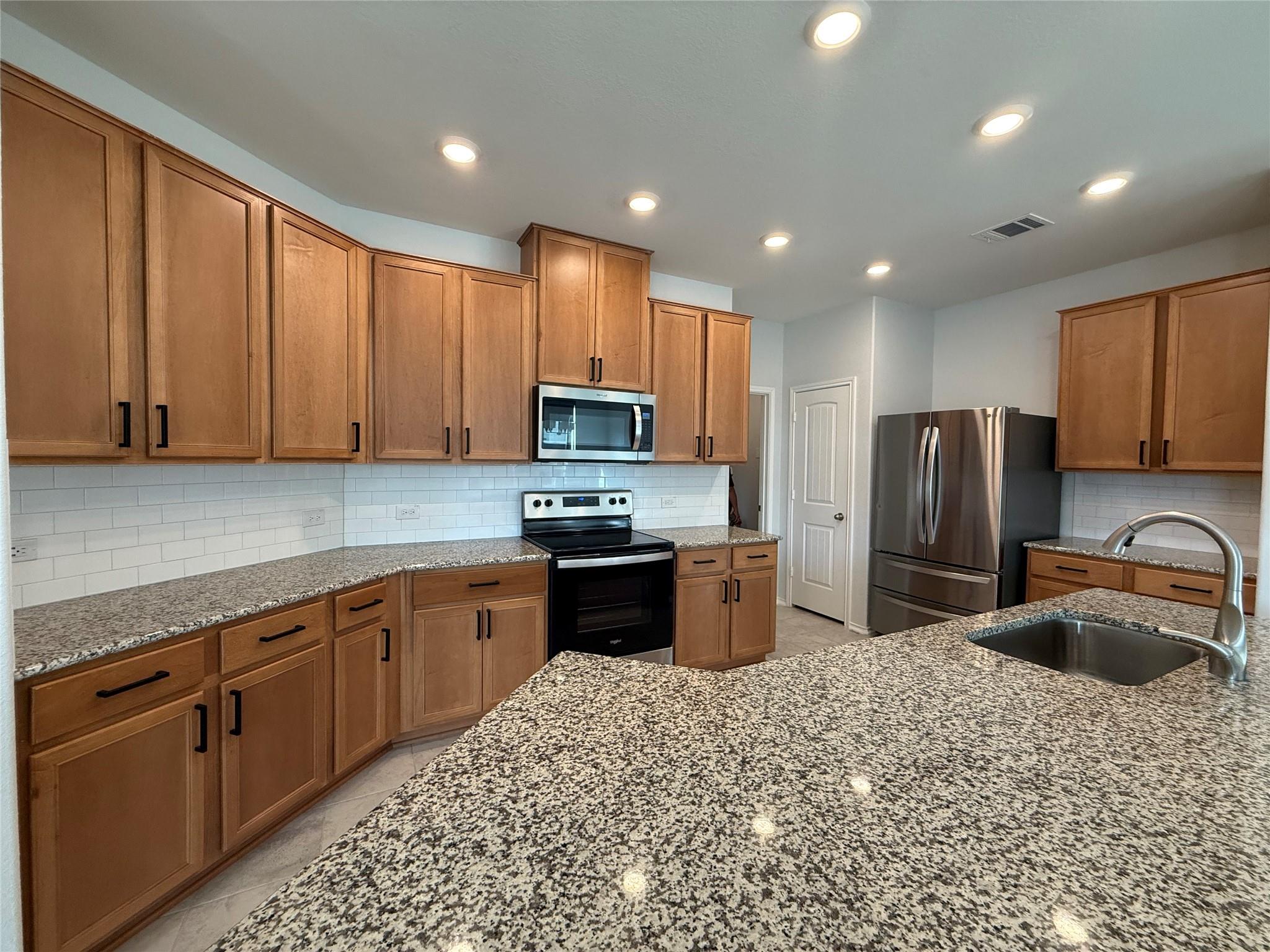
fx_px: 514
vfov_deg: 85.7
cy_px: 476
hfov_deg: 102.1
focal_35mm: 14
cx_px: 635
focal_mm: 2.22
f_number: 2.2
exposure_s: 1/120
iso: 200
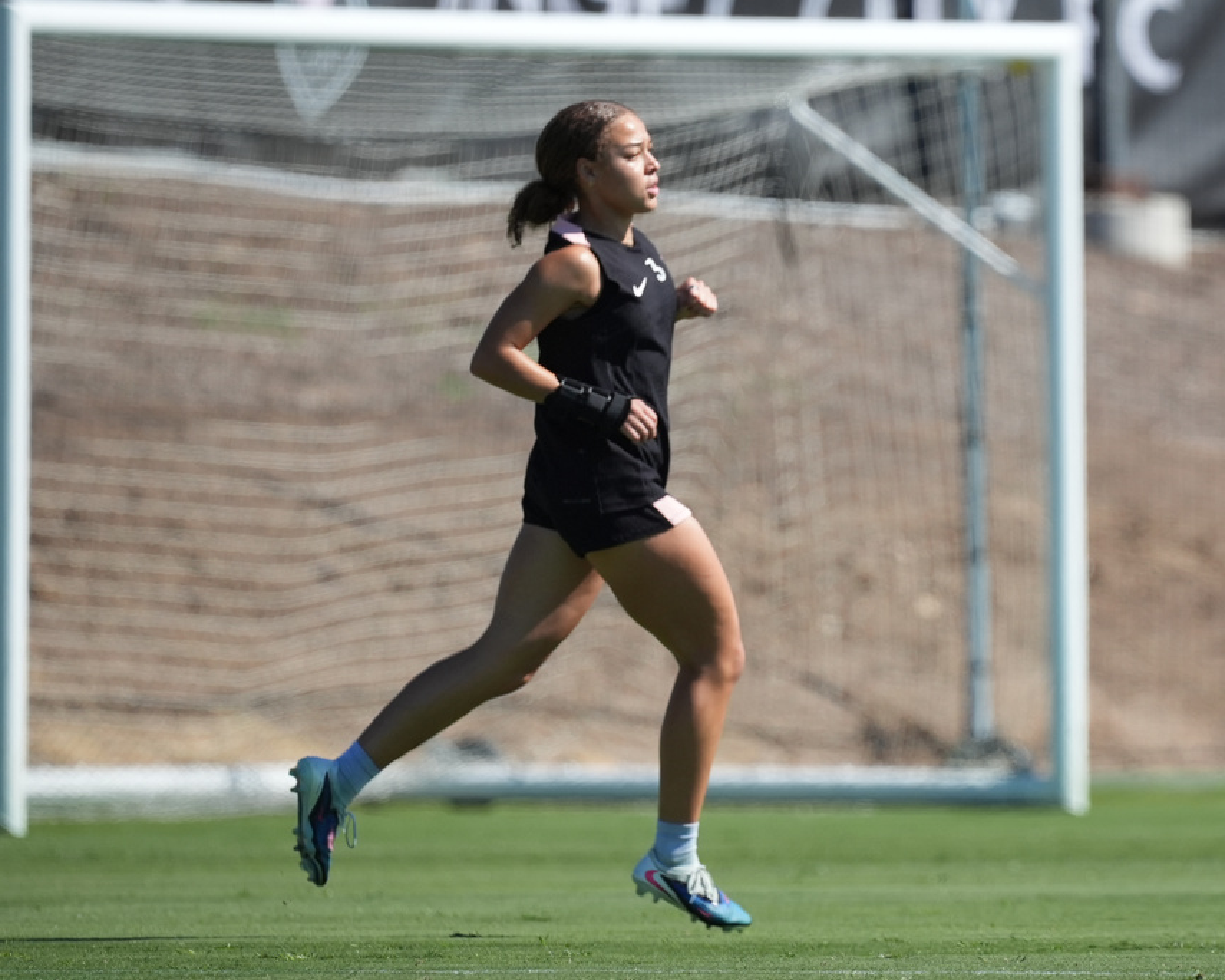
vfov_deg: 1.6
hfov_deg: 1.9
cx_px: 674
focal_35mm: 994
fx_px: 36034
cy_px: 490
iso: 640
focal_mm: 588
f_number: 6.3
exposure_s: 1/2500
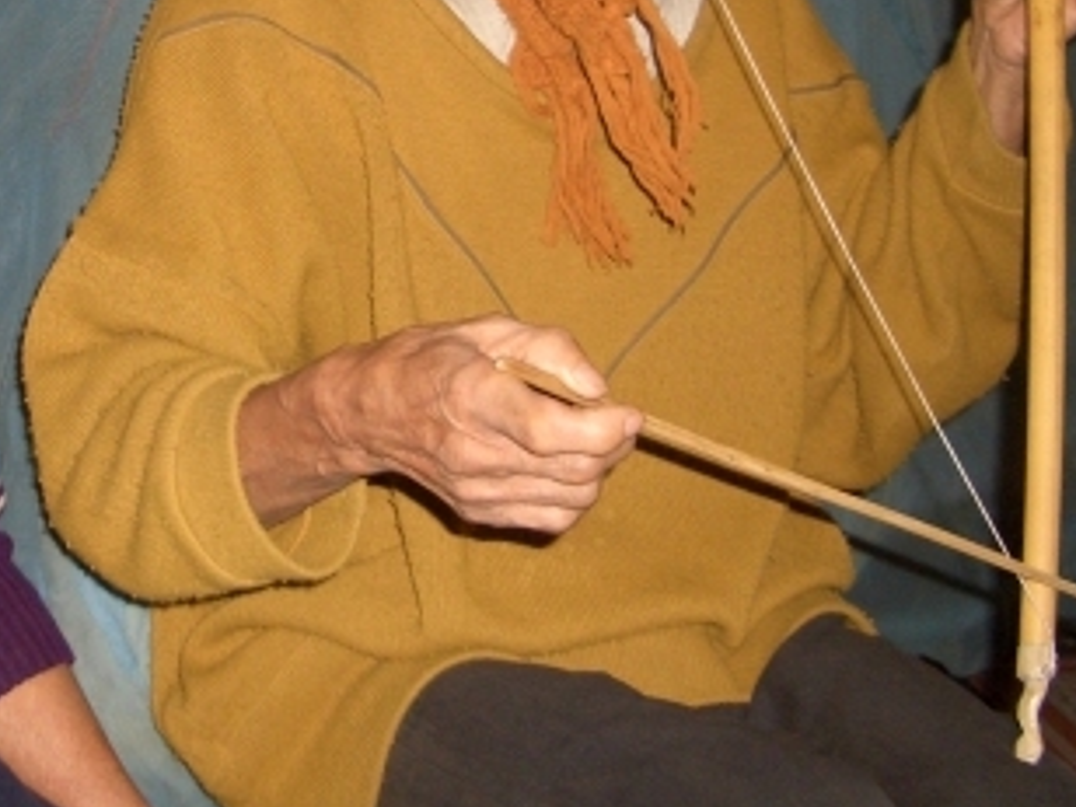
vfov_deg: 20.2
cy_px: 178
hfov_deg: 26.6
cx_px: 224
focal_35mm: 72
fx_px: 2238
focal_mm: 5.8
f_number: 2.6
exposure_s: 1/60
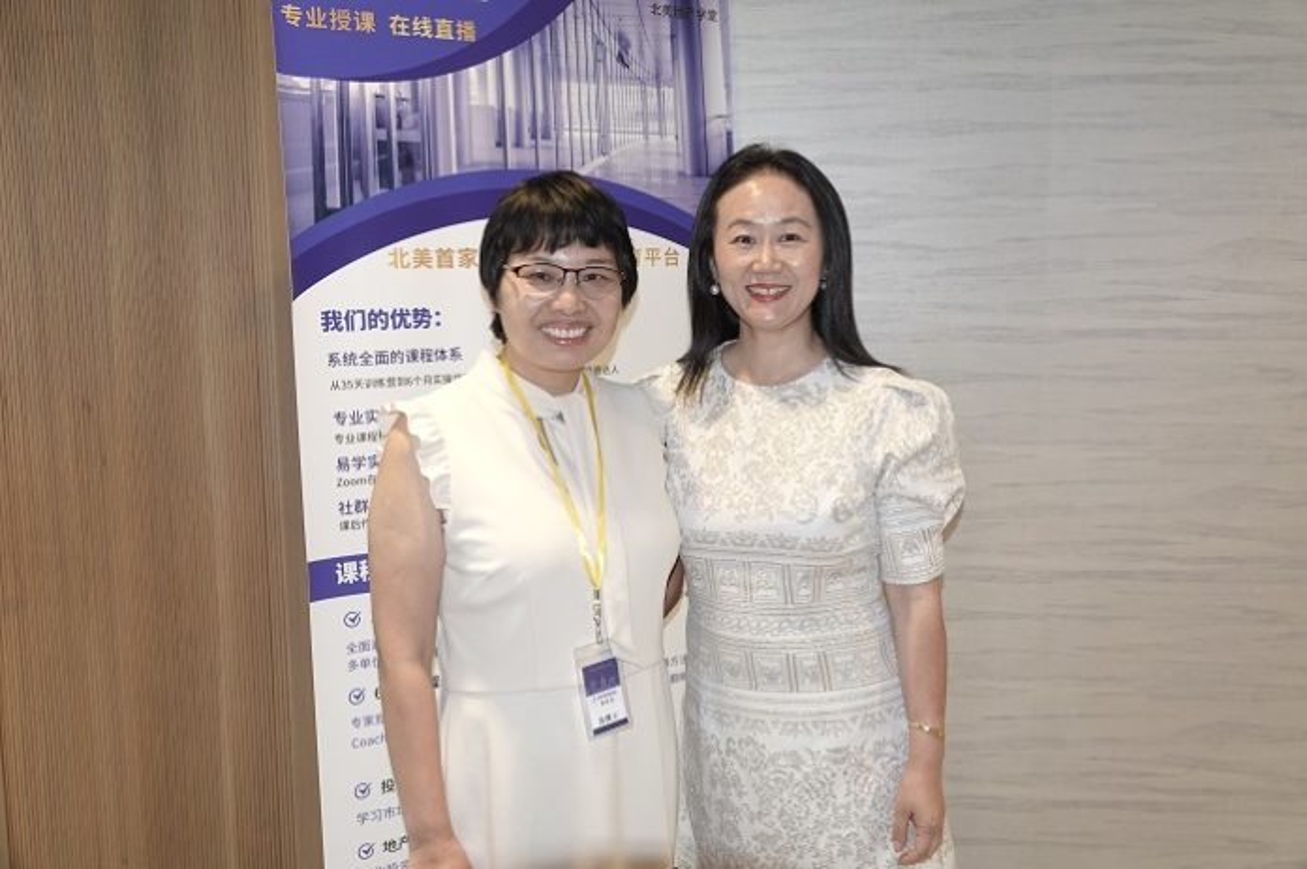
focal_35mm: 33
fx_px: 1197
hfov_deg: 57.3
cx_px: 654
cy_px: 434
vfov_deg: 39.9
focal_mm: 12.04
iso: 400
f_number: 2.8
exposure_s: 1/40
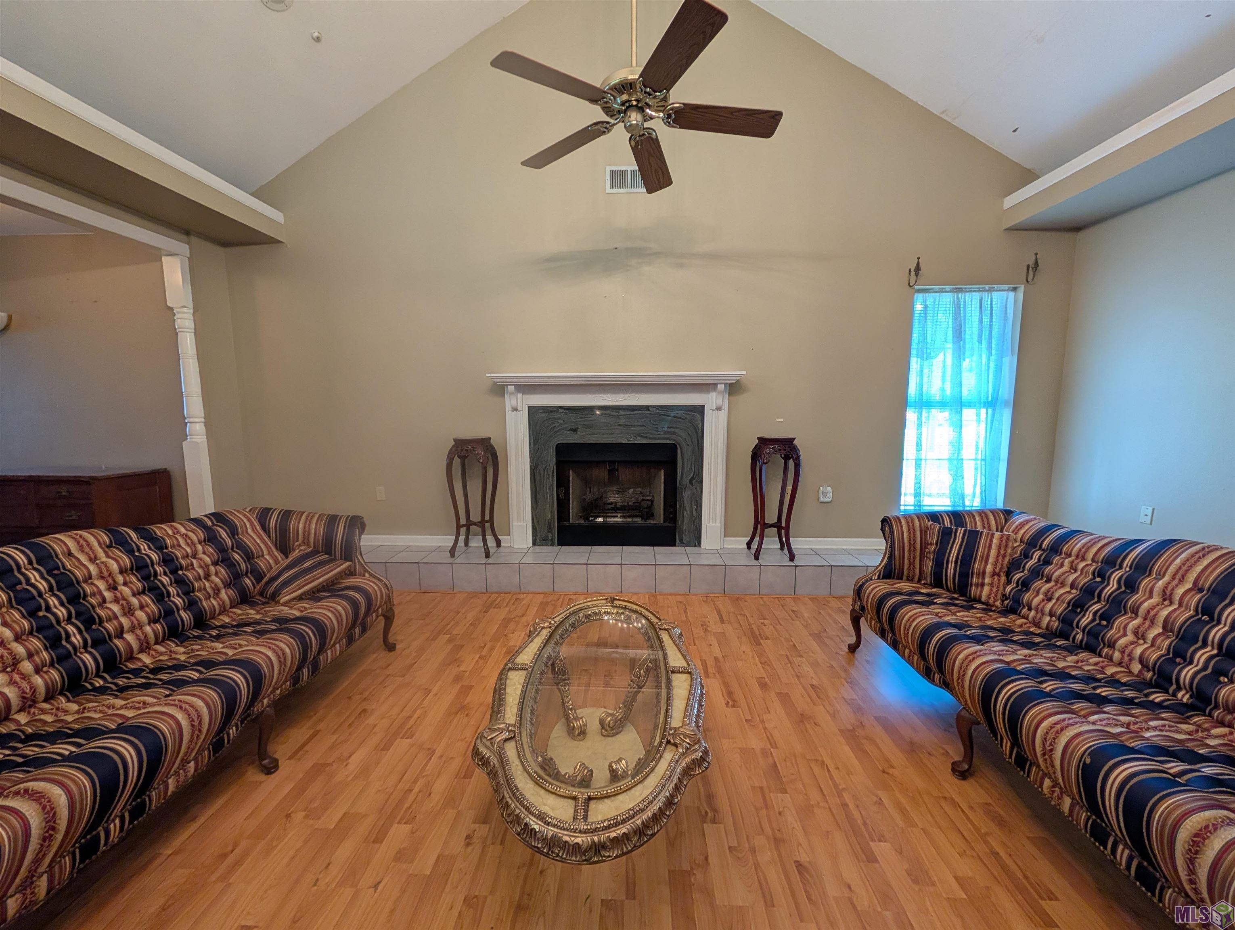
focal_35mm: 12
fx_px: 429
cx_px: 618
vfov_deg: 94.6
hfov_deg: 110.5
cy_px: 465
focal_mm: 2.02
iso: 61
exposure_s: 1/30
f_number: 1.7
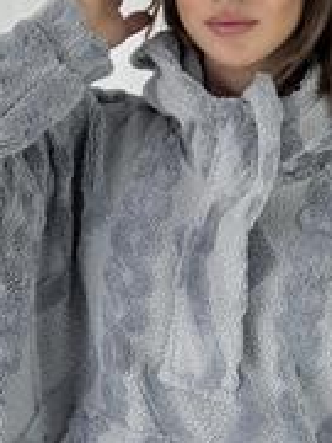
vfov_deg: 13.9
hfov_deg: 10.4
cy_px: 282
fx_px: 1816
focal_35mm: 142
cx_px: 204
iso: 50
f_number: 1.78
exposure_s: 1/159
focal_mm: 6.76
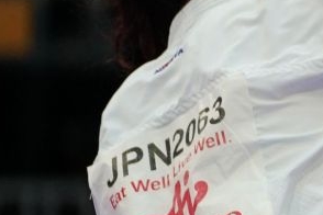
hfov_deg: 2.2
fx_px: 8460
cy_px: 124
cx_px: 924
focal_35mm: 943
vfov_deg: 1.5
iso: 1600
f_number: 2.8
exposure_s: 1/1000
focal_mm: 154
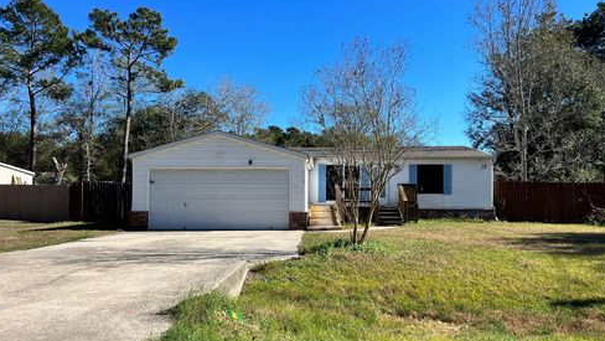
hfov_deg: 66.0
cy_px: 185
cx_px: 298
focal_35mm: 29
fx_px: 465
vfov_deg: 40.2
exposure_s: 1/3356
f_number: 1.5
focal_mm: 5.7
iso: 50
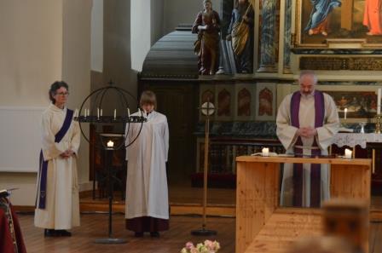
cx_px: 191
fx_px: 1239
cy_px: 126
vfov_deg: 11.7
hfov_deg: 17.5
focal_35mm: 117
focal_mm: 78
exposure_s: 1/50
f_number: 5
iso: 3200
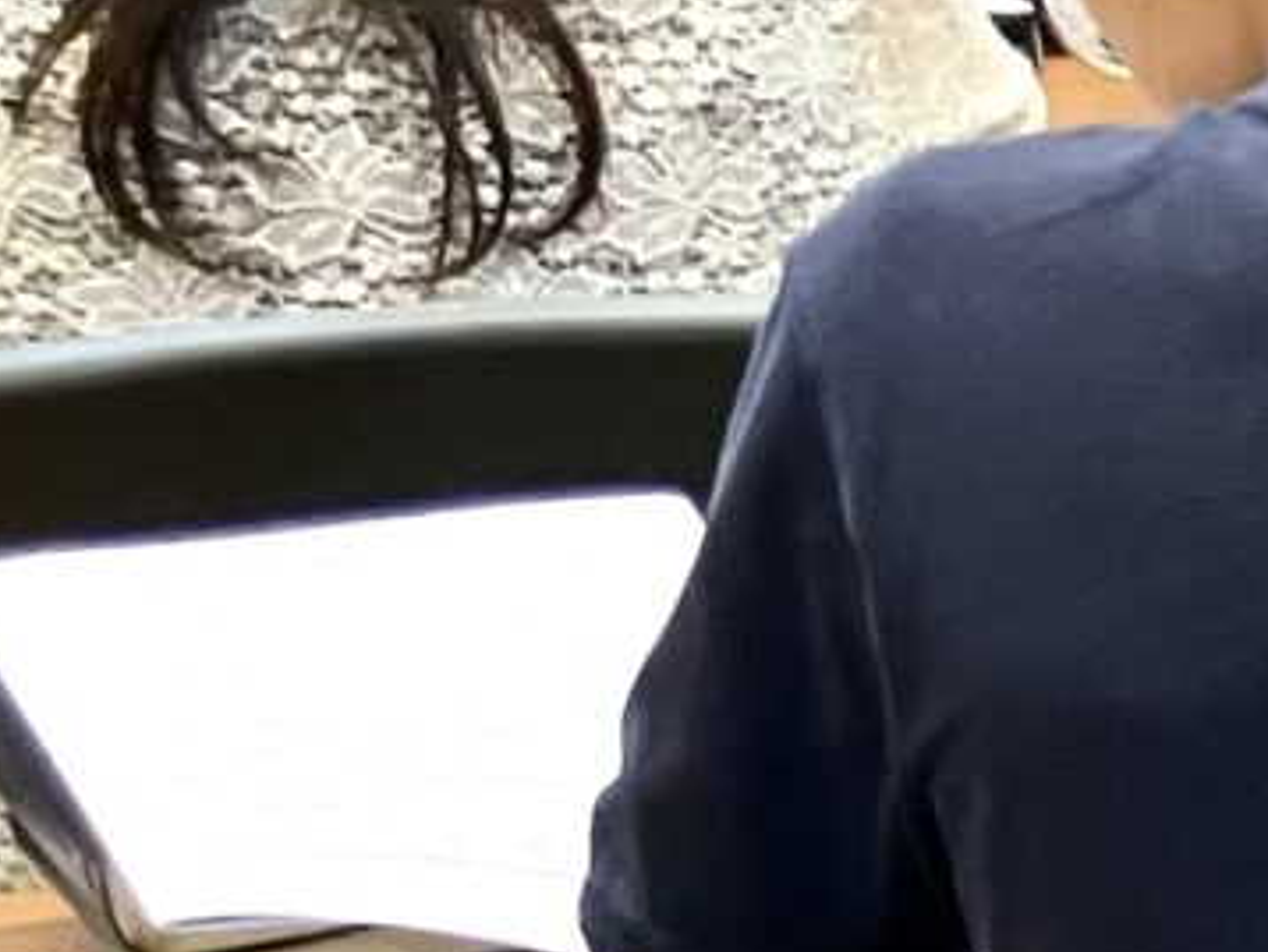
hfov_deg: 8.3
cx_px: 3825
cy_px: 747
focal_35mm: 200
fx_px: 7331
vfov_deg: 7.4
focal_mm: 3.99
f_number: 1.8
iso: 200
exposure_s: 1/60
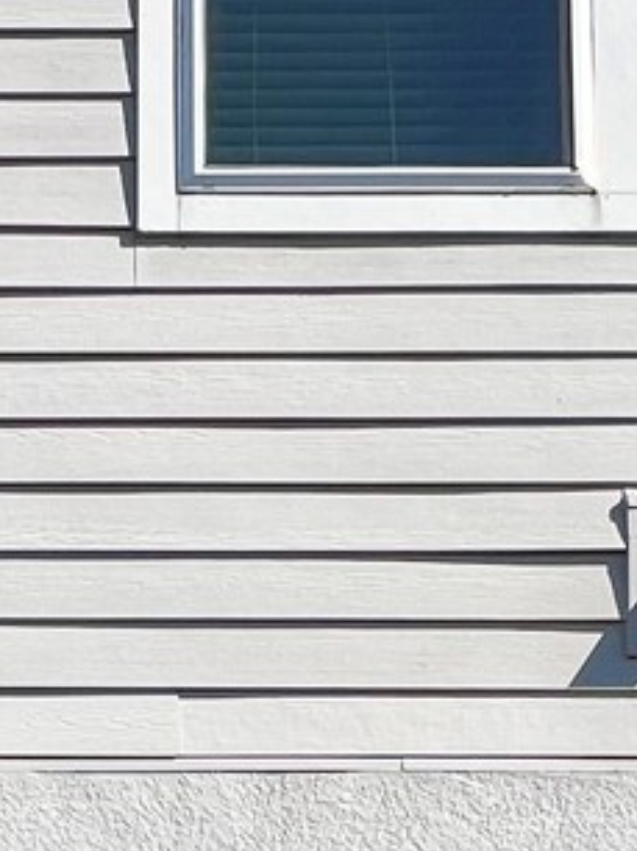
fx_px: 1671
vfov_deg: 22.3
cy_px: 1354
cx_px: -28
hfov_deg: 20.7
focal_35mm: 68
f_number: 1.8
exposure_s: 1/1449
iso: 32
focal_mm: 1.57
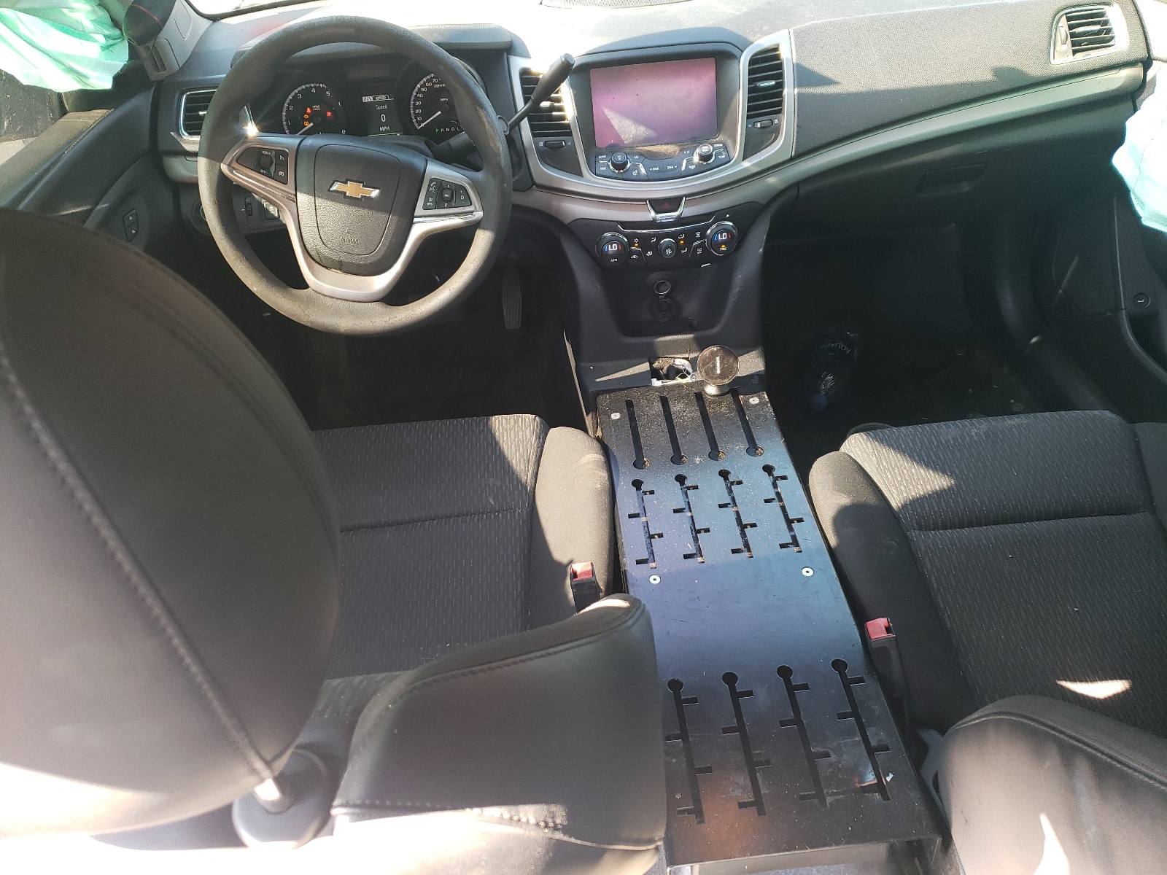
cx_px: 584
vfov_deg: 53.1
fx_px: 877
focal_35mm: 26
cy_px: 438
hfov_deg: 67.3
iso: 99
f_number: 1.5
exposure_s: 1/50
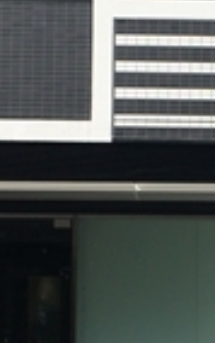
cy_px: 226
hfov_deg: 12.0
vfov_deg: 19.2
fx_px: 1010
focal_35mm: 108
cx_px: 217
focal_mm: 4.15
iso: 32
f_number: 2.2
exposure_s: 1/1953
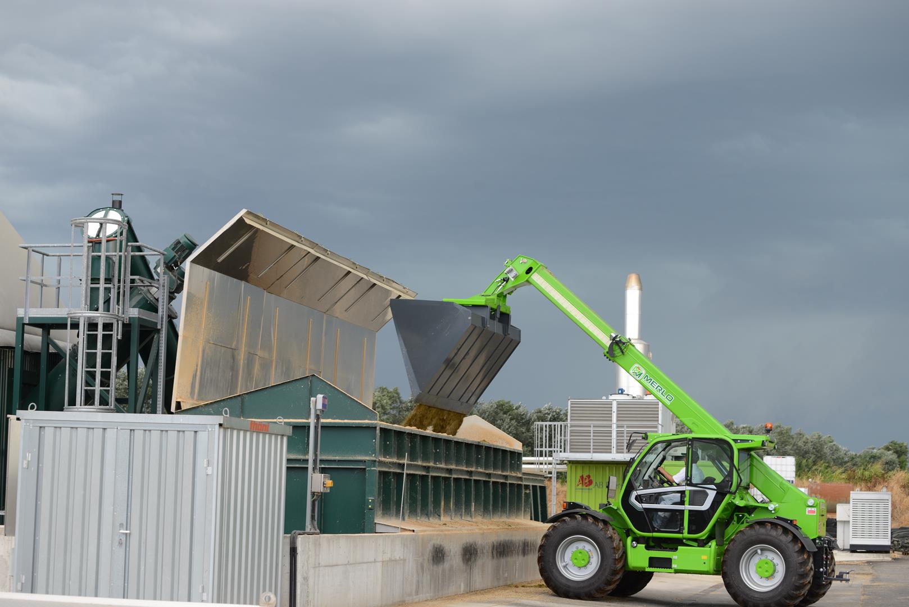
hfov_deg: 28.8
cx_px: 454
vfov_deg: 19.5
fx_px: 1768
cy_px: 304
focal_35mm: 70
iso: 200
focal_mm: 70
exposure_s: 1/125
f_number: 5.6
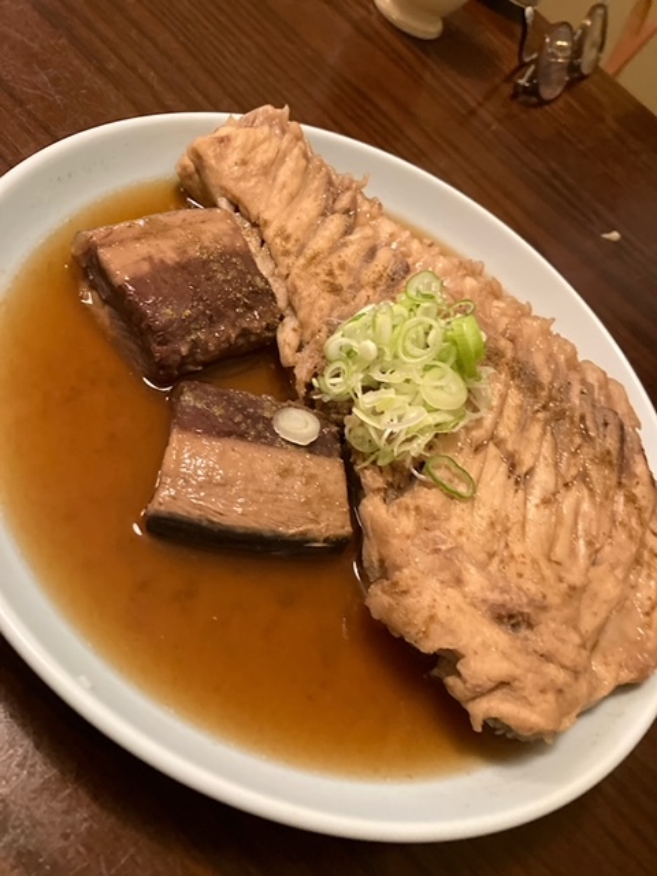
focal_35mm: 28
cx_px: 328
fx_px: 709
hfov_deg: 49.7
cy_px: 438
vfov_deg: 63.4
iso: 400
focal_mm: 3.99
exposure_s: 1/40
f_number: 1.8
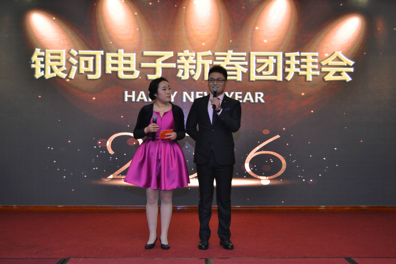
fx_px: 511
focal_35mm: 46
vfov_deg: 28.9
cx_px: 198
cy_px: 132
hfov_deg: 42.3
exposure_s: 1/50
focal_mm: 31
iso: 800
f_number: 4.2
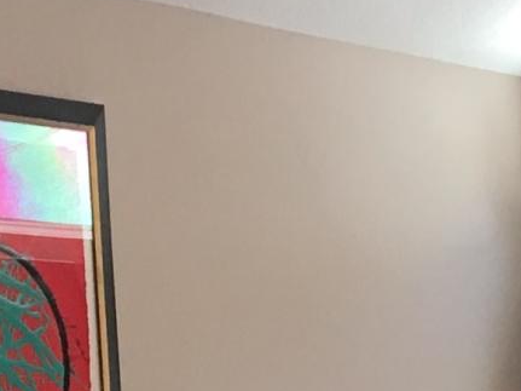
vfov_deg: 7.1
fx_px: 3039
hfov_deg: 9.3
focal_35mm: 202
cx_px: 998
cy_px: 809
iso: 40
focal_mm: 4.15
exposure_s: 1/30
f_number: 2.2
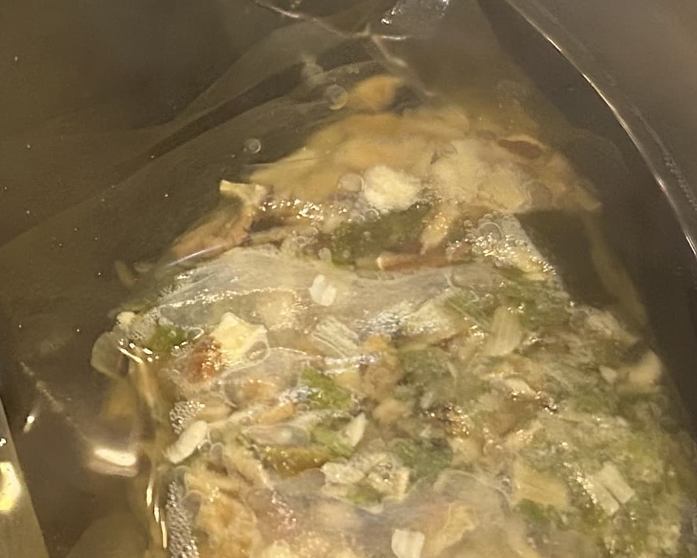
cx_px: -33
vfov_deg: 16.0
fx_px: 1981
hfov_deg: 19.3
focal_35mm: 96
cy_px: 343
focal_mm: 5.7
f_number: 1.5
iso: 320
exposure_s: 1/60
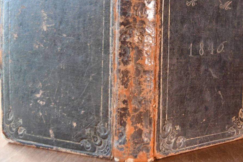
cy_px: 46
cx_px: 164
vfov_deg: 25.3
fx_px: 358
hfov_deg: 37.1
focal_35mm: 53
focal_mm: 23
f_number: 3.8
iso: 2000
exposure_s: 1/125
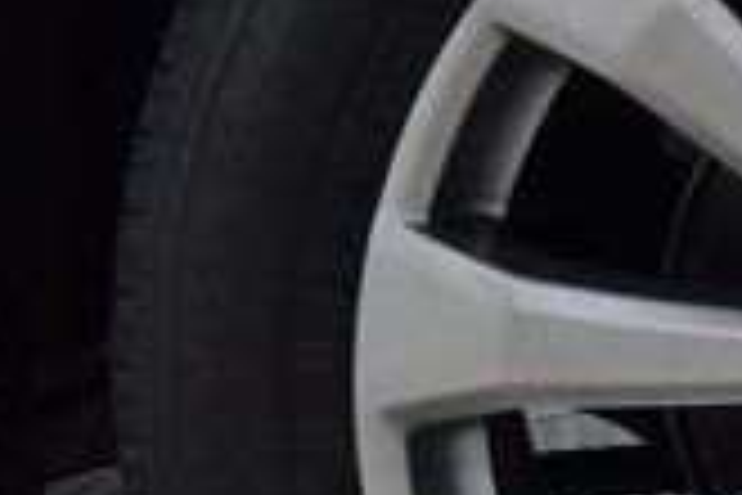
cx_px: 1052
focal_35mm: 157
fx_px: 3234
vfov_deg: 8.7
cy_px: 367
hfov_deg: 12.5
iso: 500
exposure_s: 1/15
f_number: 6.3
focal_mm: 27
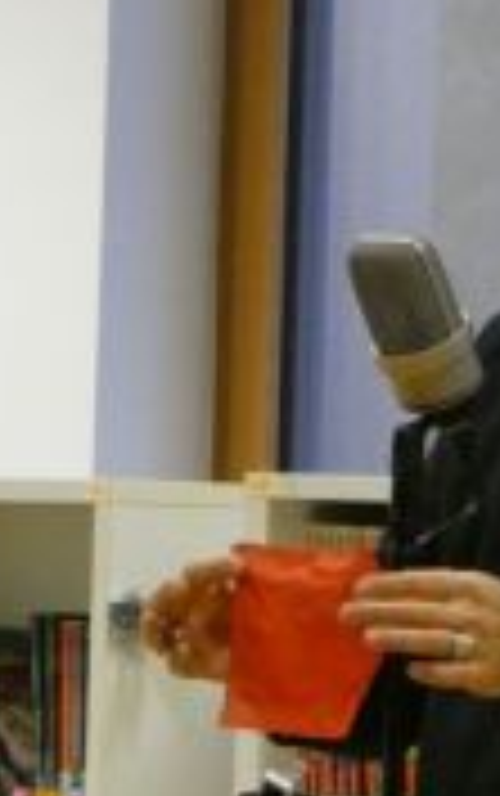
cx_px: 482
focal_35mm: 464
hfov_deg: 2.8
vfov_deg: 4.5
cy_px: 342
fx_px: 10092
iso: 1600
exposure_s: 1/60
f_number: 5.5
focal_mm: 34.8
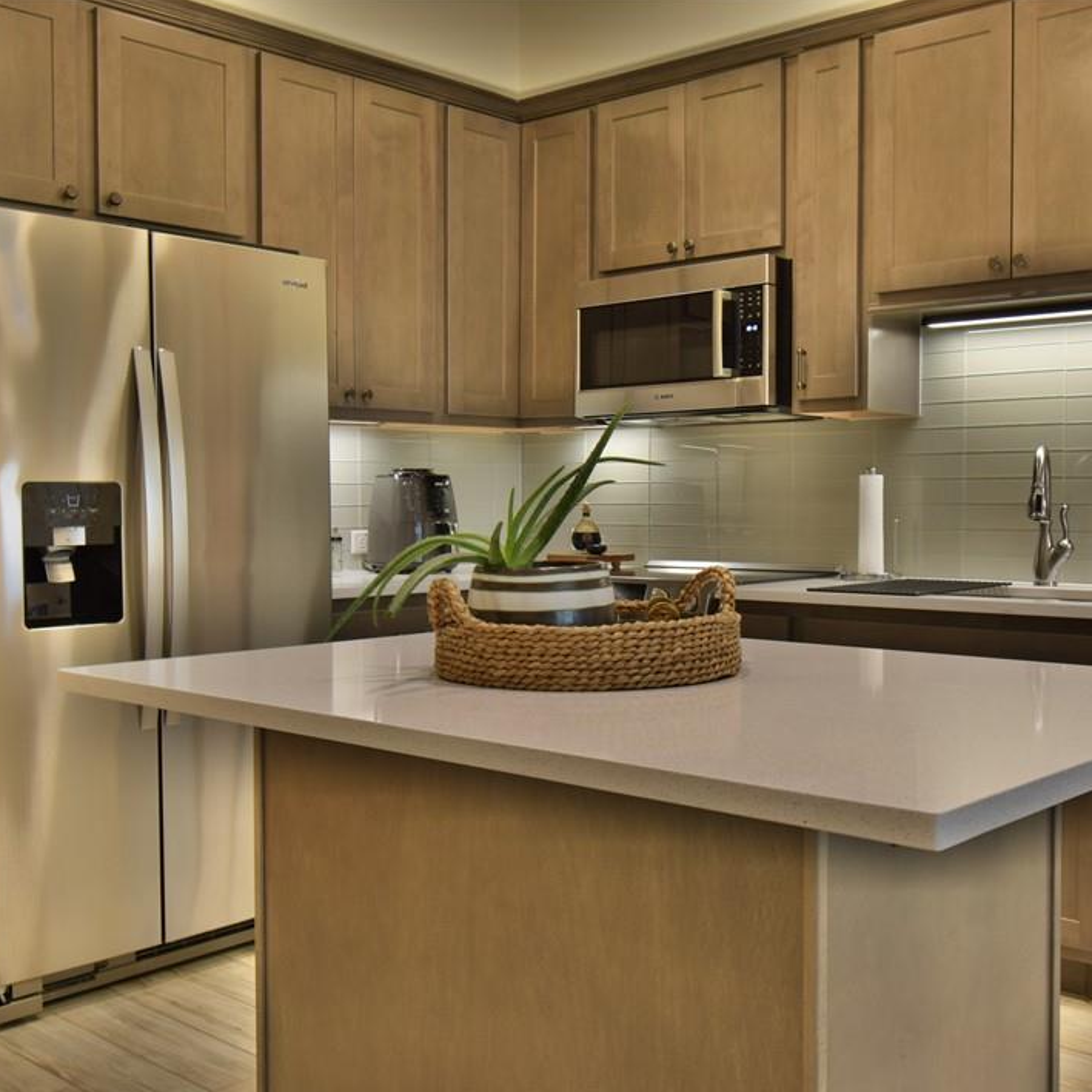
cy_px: 552
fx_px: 1392
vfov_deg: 42.8
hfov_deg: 42.6
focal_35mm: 39
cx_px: 671
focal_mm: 20
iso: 560
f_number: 5.6
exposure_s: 1/30
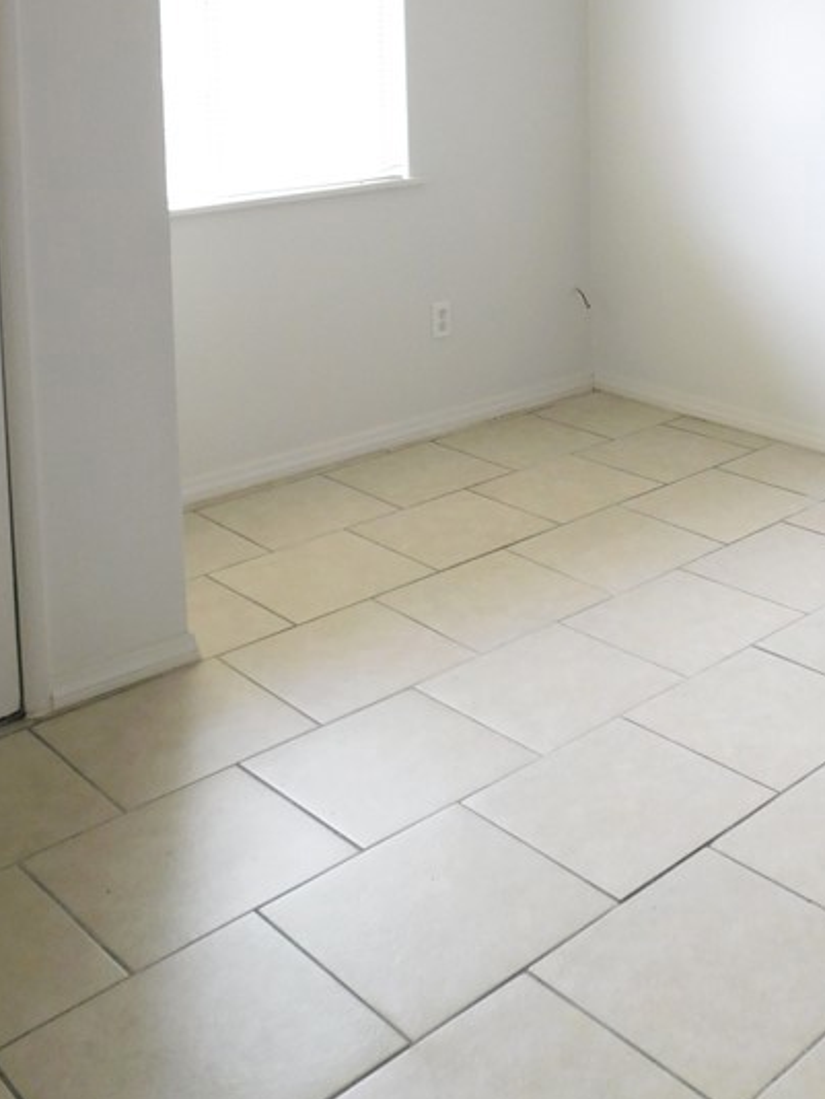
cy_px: 91
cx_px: 673
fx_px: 1461
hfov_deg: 30.7
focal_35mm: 46
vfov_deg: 38.2
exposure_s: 1/50
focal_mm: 4.1
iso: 125
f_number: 3
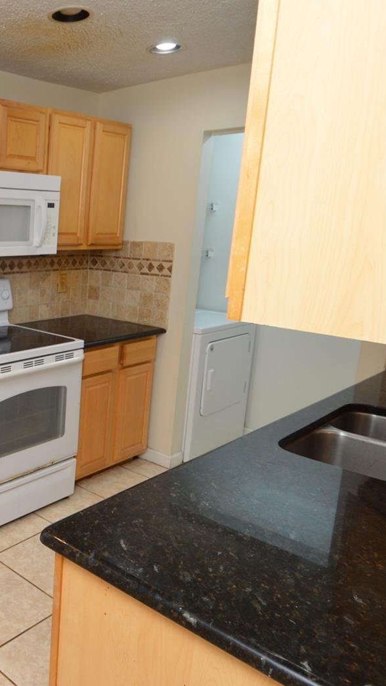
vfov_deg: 66.1
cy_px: 340
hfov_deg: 34.2
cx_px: -49
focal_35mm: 29
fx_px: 527
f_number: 4
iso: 400
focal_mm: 12
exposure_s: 1/60
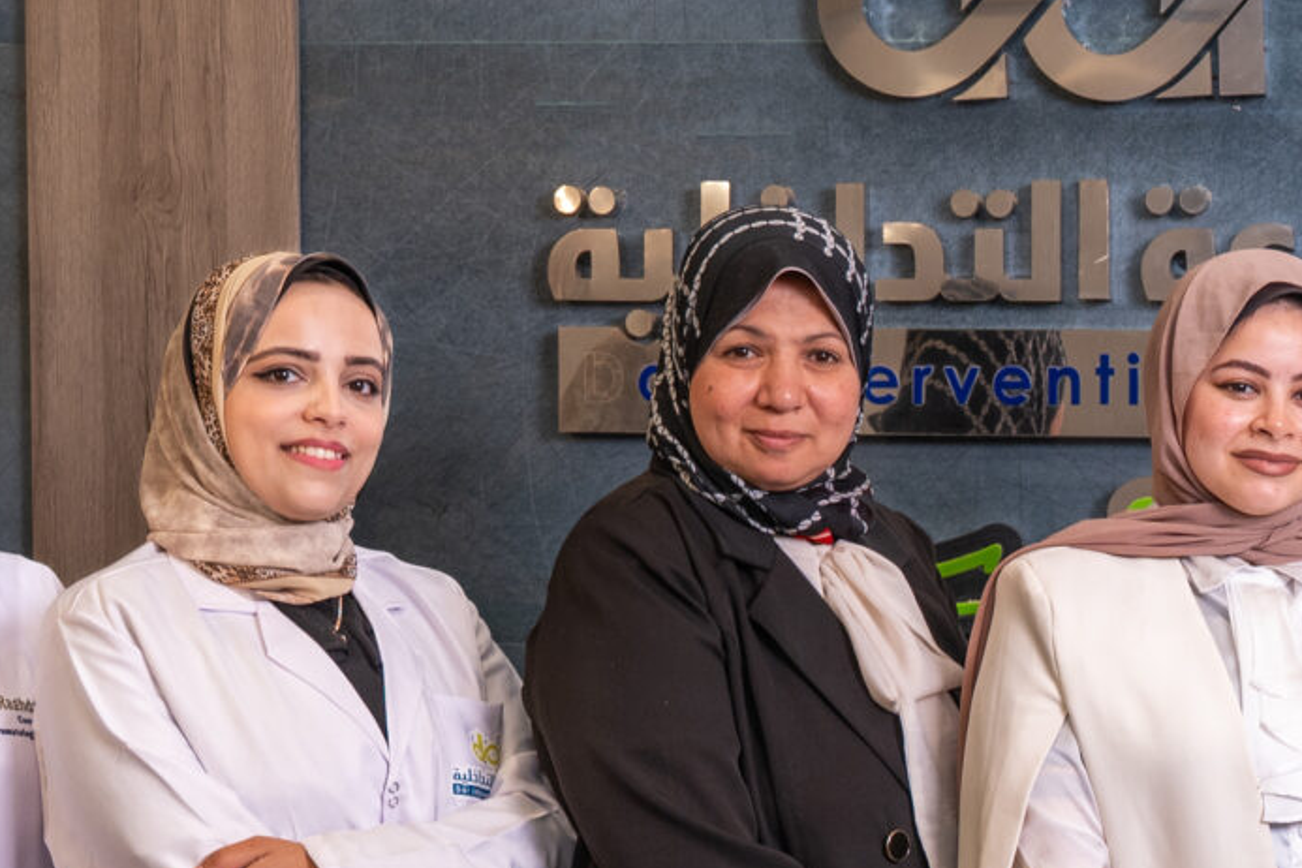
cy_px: 681
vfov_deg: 14.0
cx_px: 1287
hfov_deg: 20.4
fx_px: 3512
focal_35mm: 97
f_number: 4
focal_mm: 26.3
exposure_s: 1/125
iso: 320
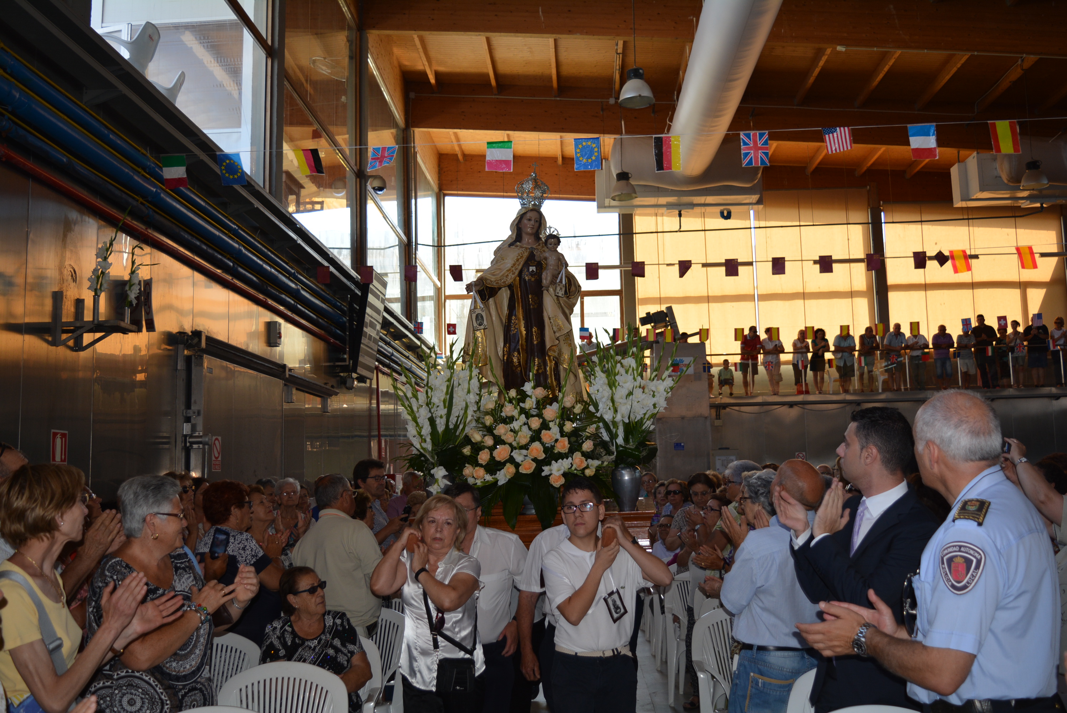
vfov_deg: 36.9
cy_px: 356
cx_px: 534
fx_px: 1068
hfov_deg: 53.1
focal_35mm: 36
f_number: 4
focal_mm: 24
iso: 200
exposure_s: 1/160
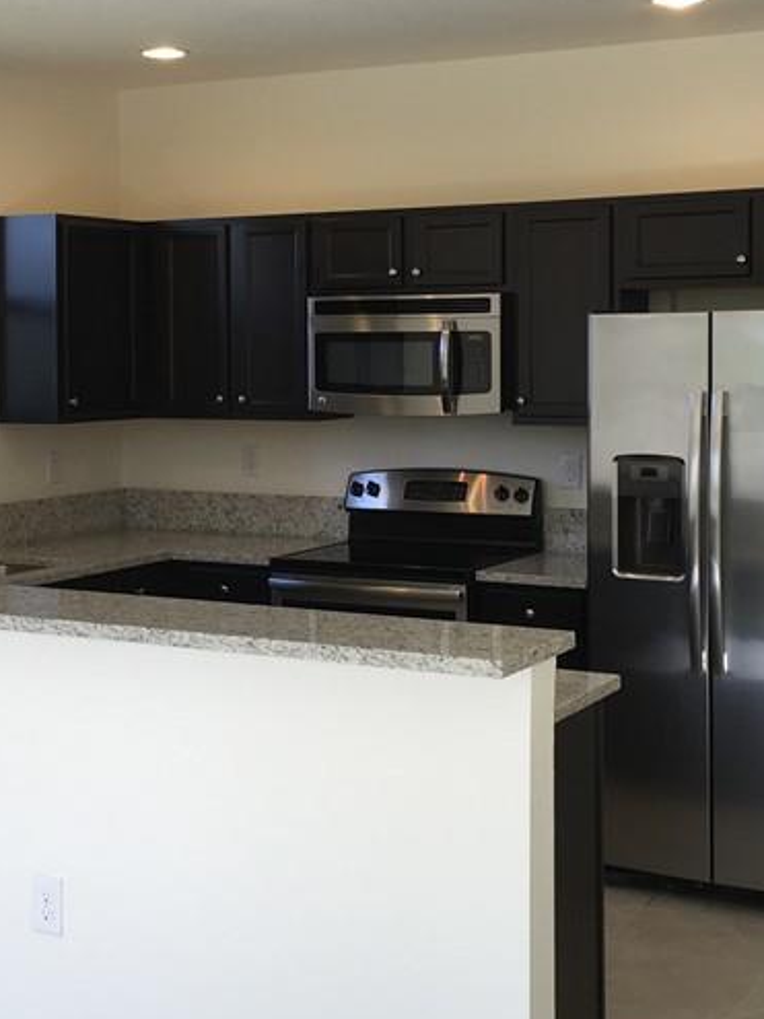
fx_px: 1766
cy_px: 416
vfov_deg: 32.1
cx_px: 222
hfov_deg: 24.2
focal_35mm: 60
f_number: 2.2
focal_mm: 4.15
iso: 25
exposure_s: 1/60
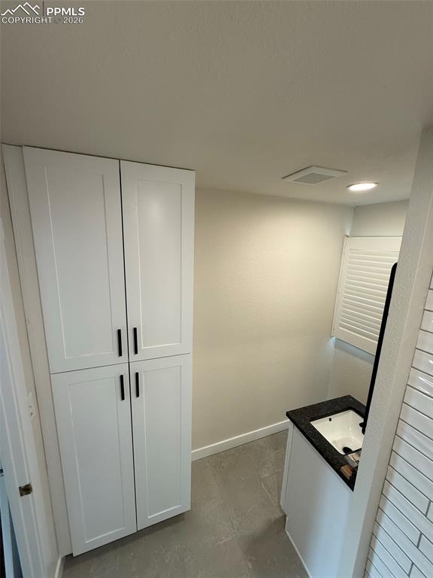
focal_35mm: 14
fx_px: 233
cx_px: 216
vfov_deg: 102.1
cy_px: 289
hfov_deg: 85.7
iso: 160
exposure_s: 1/120
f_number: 2.2
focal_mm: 2.22
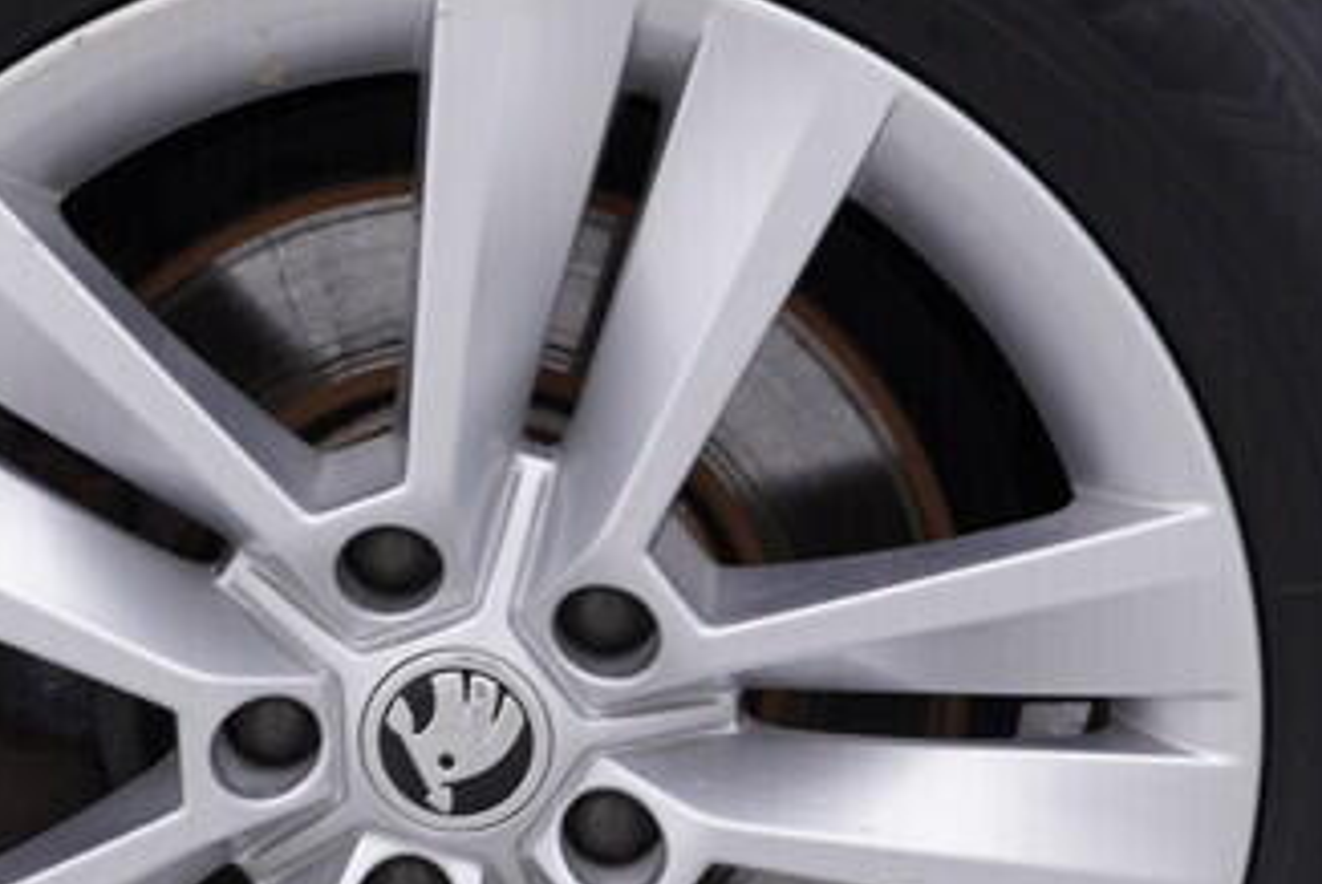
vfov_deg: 12.1
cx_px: 438
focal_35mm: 113
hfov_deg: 18.0
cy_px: 691
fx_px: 4153
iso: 125
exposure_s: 1/80
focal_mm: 24
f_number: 4
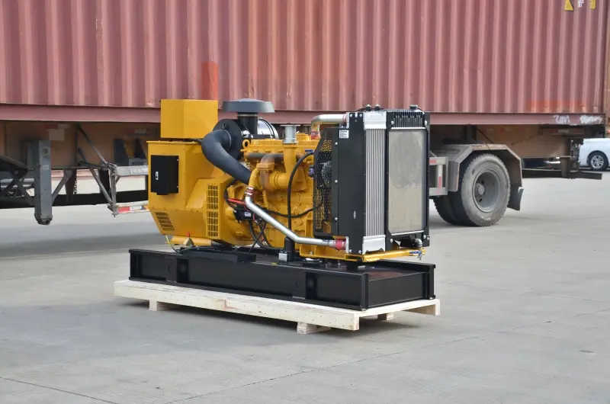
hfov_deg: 28.1
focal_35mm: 72
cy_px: 202
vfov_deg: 18.8
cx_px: 305
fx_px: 1218
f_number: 5.6
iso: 100
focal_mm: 48
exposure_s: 1/125
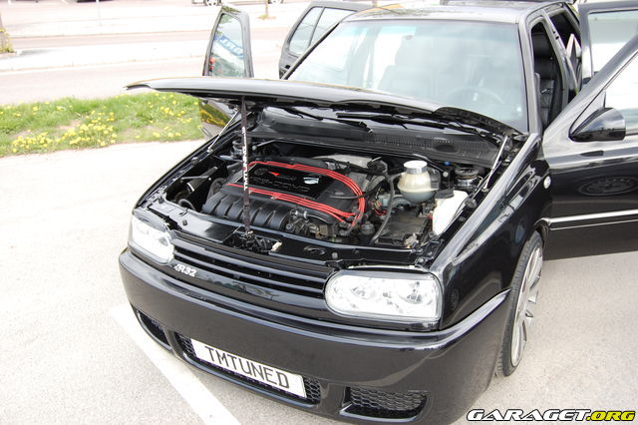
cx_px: 319
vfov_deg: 39.9
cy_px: 212
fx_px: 585
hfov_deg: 57.2
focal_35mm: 33
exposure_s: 1/125
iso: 220
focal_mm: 22
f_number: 5.6
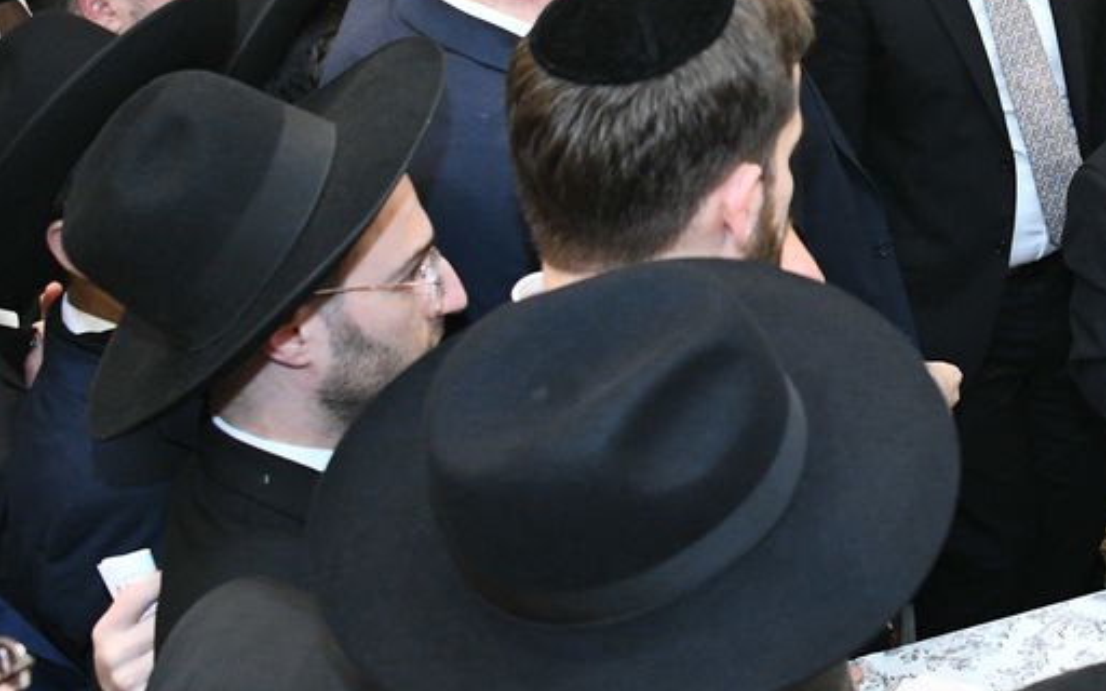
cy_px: 180
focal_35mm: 78
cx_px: 1268
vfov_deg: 16.6
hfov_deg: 24.4
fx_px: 2351
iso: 3200
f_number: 5.6
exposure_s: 1/125
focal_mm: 28
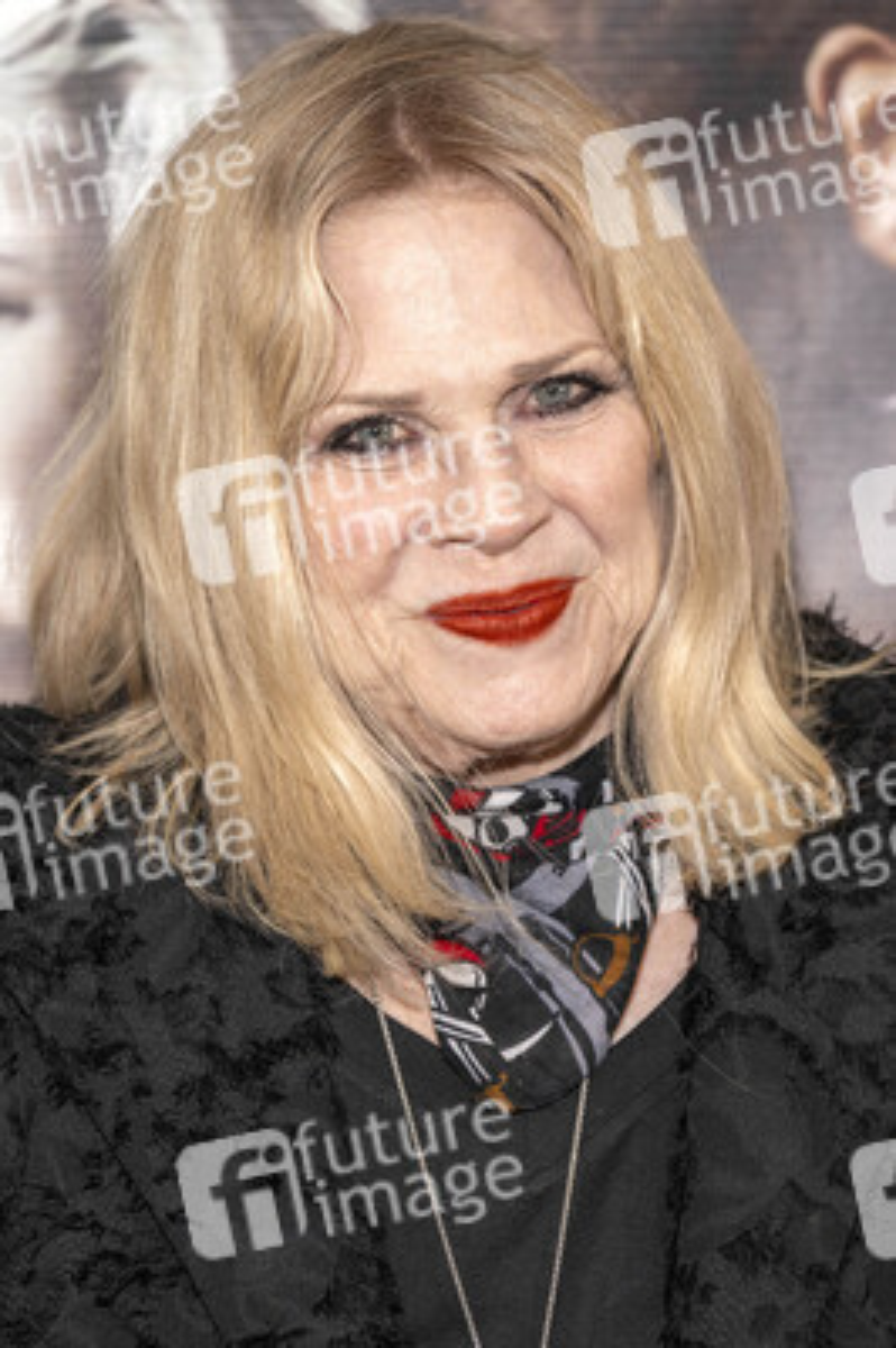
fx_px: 4487
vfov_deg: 17.1
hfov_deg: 11.4
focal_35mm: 120
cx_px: 448
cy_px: 674
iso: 400
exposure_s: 1/200
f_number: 5.6
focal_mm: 120
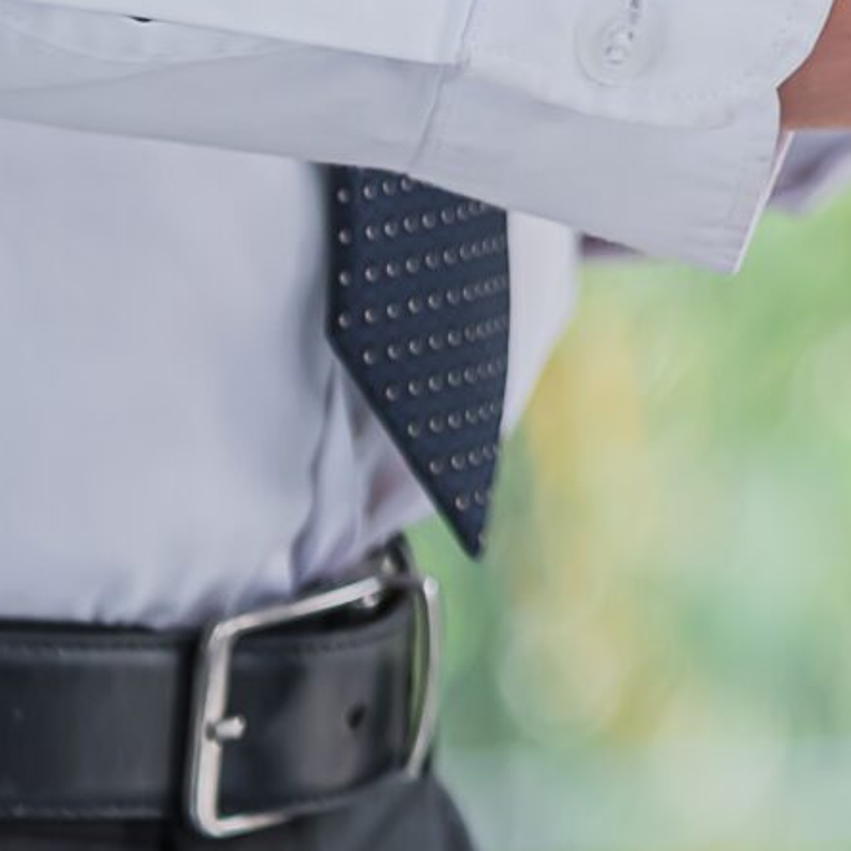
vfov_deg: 3.9
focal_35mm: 451
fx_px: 12544
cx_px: 1598
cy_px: -681
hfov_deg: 3.9
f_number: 4
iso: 500
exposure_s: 1/200
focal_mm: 92
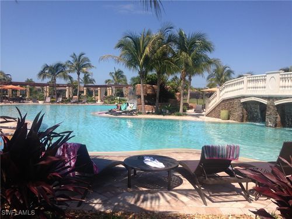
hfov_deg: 55.4
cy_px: 110
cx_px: 146
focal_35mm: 33
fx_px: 278
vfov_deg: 42.9
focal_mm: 4.12
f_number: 2.4
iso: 50
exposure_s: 1/2008
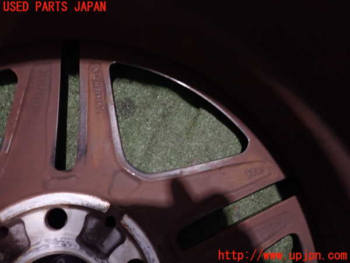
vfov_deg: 54.9
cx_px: 175
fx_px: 253
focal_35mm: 25
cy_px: 132
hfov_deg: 69.4
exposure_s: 1/30
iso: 400
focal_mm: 4.5
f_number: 2
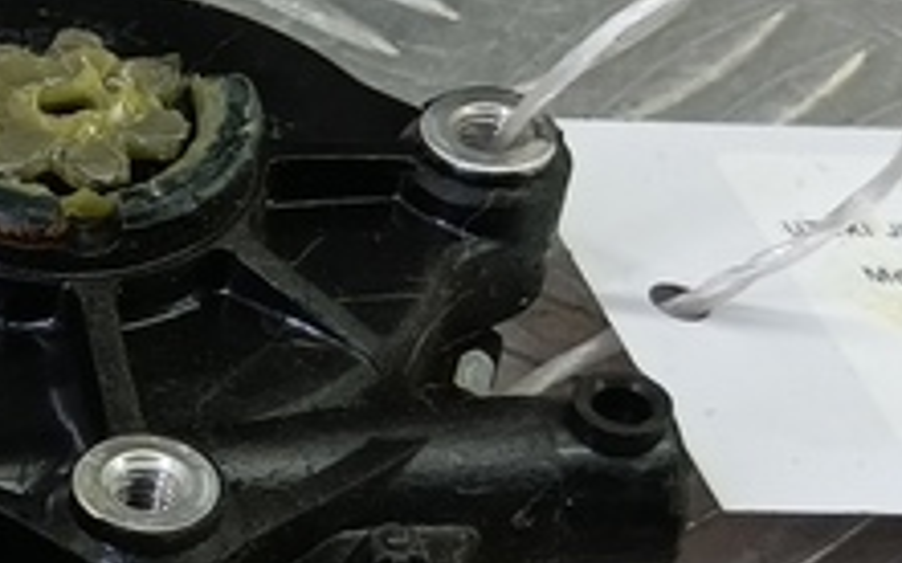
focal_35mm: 113
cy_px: 673
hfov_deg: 16.2
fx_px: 2777
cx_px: -616
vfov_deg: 11.4
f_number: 1.6
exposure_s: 1/50
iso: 124
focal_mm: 4.11
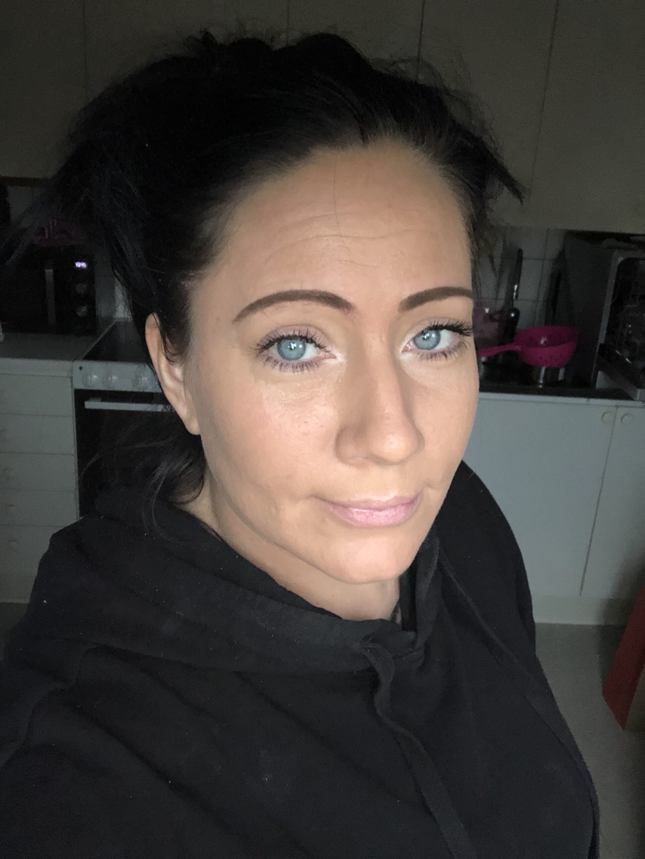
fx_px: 794
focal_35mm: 32
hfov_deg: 44.2
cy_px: 430
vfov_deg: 56.8
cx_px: 322
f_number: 2.2
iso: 200
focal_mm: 2.87
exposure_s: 1/40
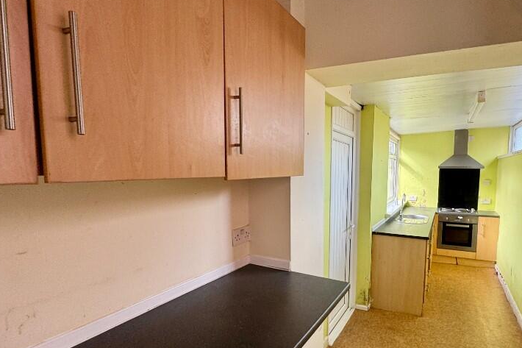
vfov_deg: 59.2
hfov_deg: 80.4
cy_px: 201
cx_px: 310
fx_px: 304
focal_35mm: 21
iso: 80
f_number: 2.2
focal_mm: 2.22
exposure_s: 1/99
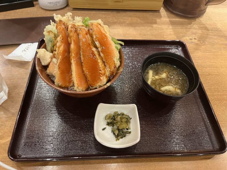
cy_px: 85
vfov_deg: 53.1
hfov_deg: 67.3
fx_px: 170
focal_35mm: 26
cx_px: 114
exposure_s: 1/50
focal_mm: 5.1
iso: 250
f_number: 1.6
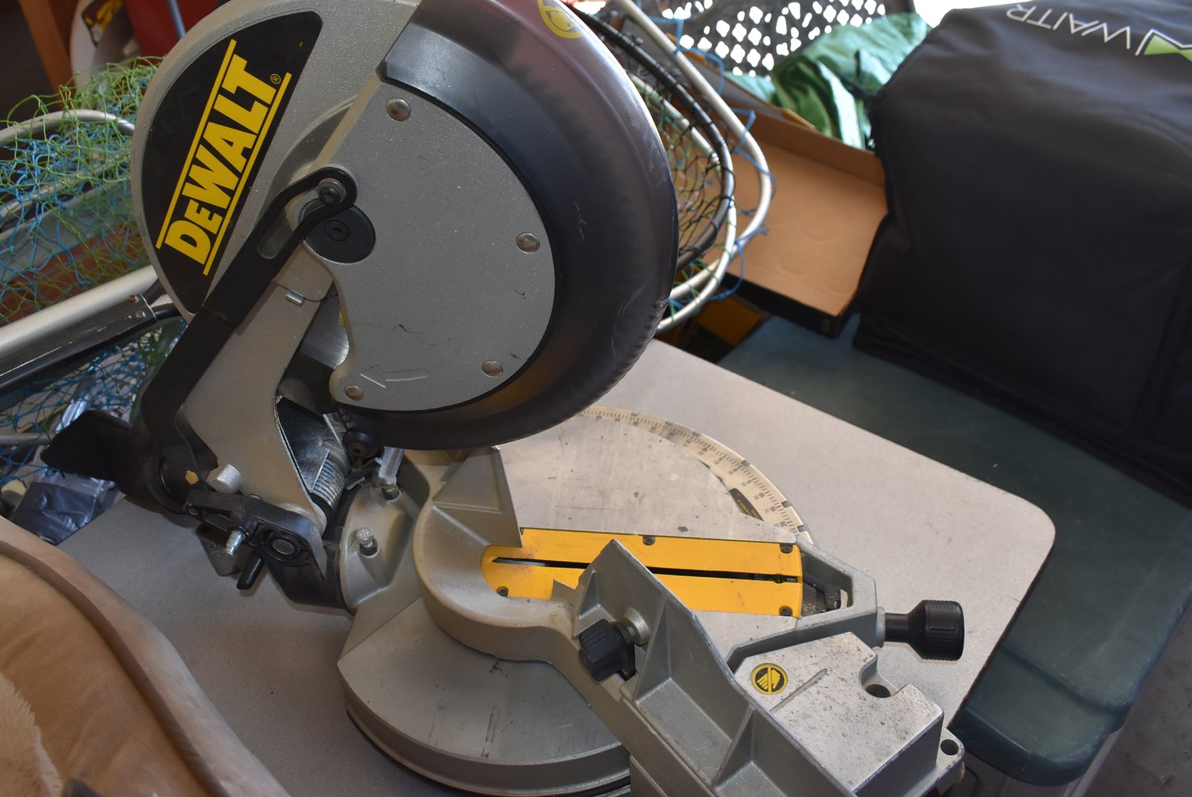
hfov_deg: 61.8
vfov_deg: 43.6
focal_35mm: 30
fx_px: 994
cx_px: 560
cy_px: 355
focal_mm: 18
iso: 640
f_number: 5
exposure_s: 1/200
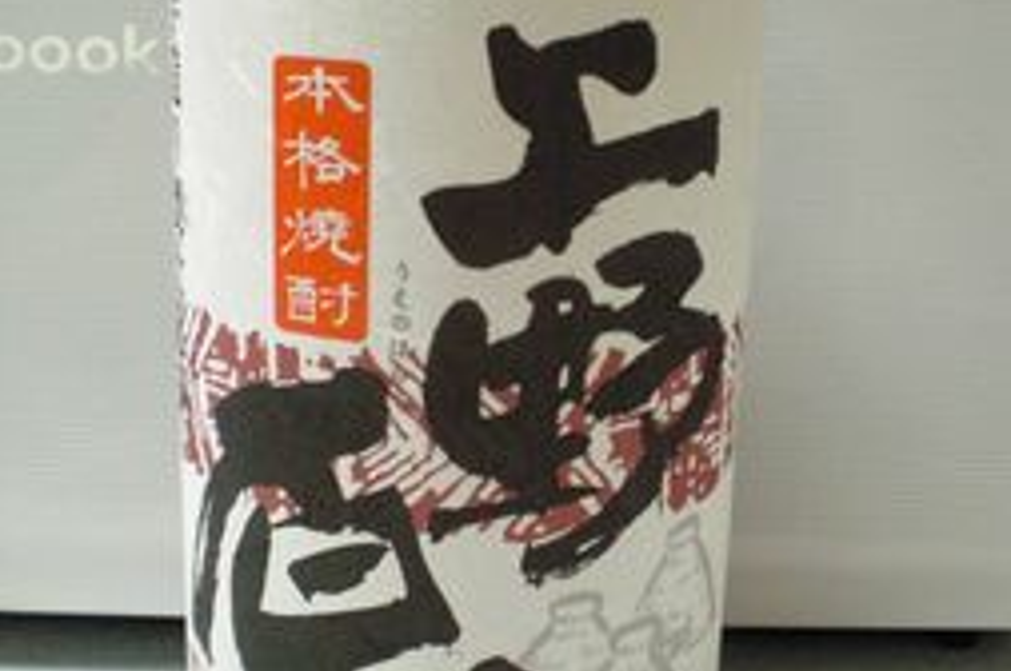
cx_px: 513
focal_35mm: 54
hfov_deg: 36.9
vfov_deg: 25.0
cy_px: 278
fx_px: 1515
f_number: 3.1
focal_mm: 6.3
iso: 800
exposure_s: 1/30
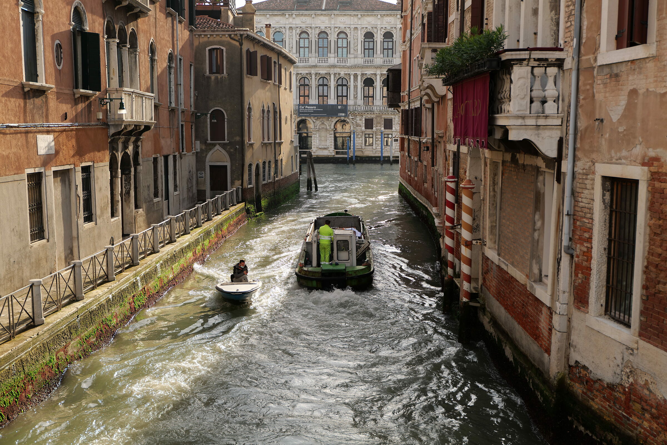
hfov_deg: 46.4
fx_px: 778
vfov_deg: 31.9
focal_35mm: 42
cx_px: 334
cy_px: 222
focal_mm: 42
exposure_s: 1/500
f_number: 2.8
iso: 100
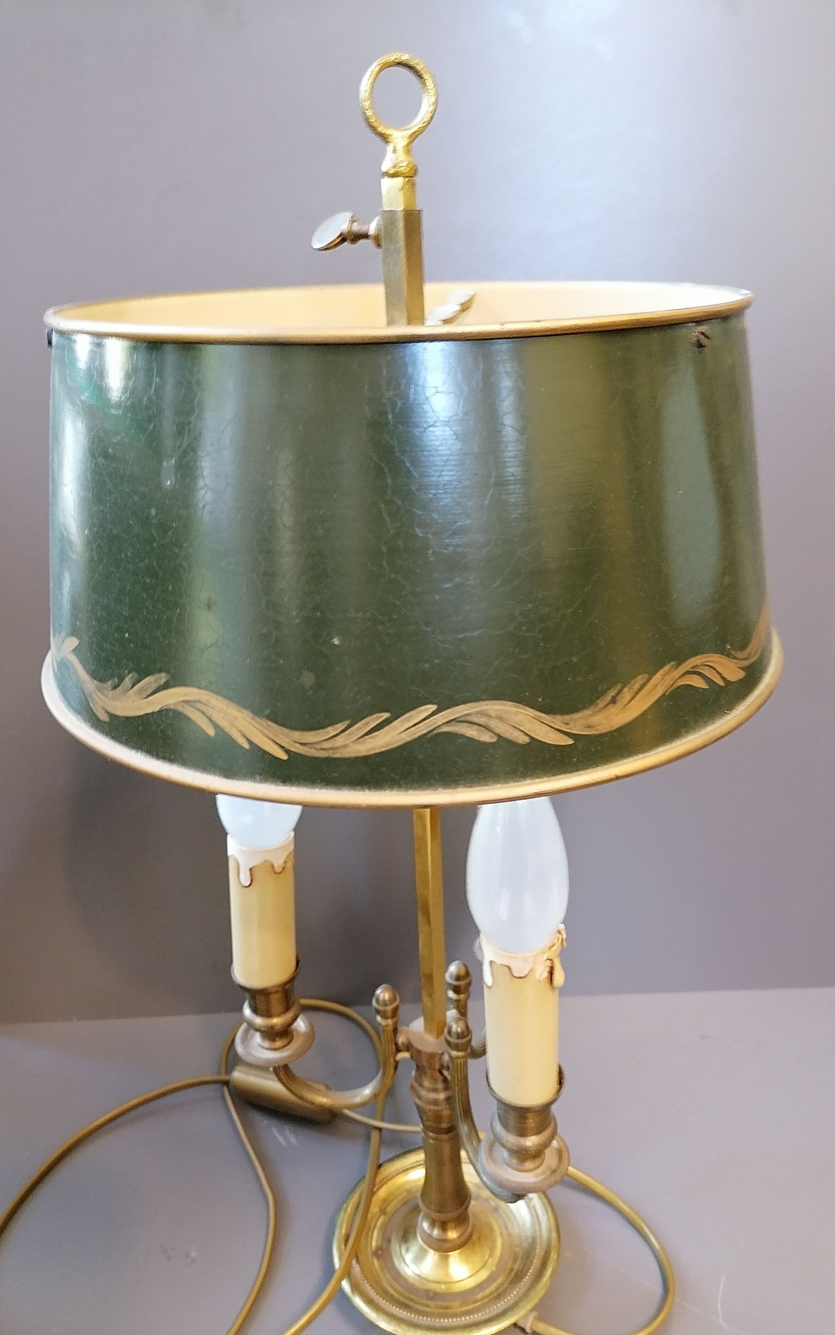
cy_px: 693
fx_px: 1056
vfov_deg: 64.6
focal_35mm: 29
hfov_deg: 43.1
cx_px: 438
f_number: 1.8
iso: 320
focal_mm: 5.4
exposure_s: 1/33.3
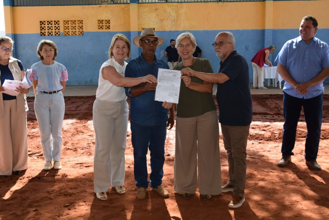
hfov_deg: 47.9
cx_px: 164
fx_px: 370
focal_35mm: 40
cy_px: 110
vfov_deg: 33.1
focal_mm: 27
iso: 140
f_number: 5.6
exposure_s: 1/125
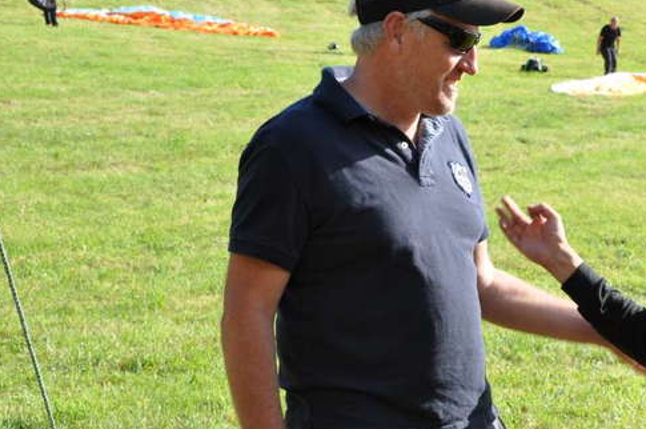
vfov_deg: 14.7
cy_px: 266
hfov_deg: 21.7
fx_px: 1667
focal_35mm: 93
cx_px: 510
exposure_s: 1/80
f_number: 9
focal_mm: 38
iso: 200
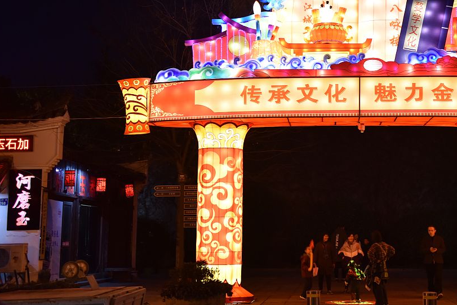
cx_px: 313
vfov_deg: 19.1
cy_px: 107
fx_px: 901
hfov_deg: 28.2
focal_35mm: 71
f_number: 2.8
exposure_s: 1/50
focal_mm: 48
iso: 1000
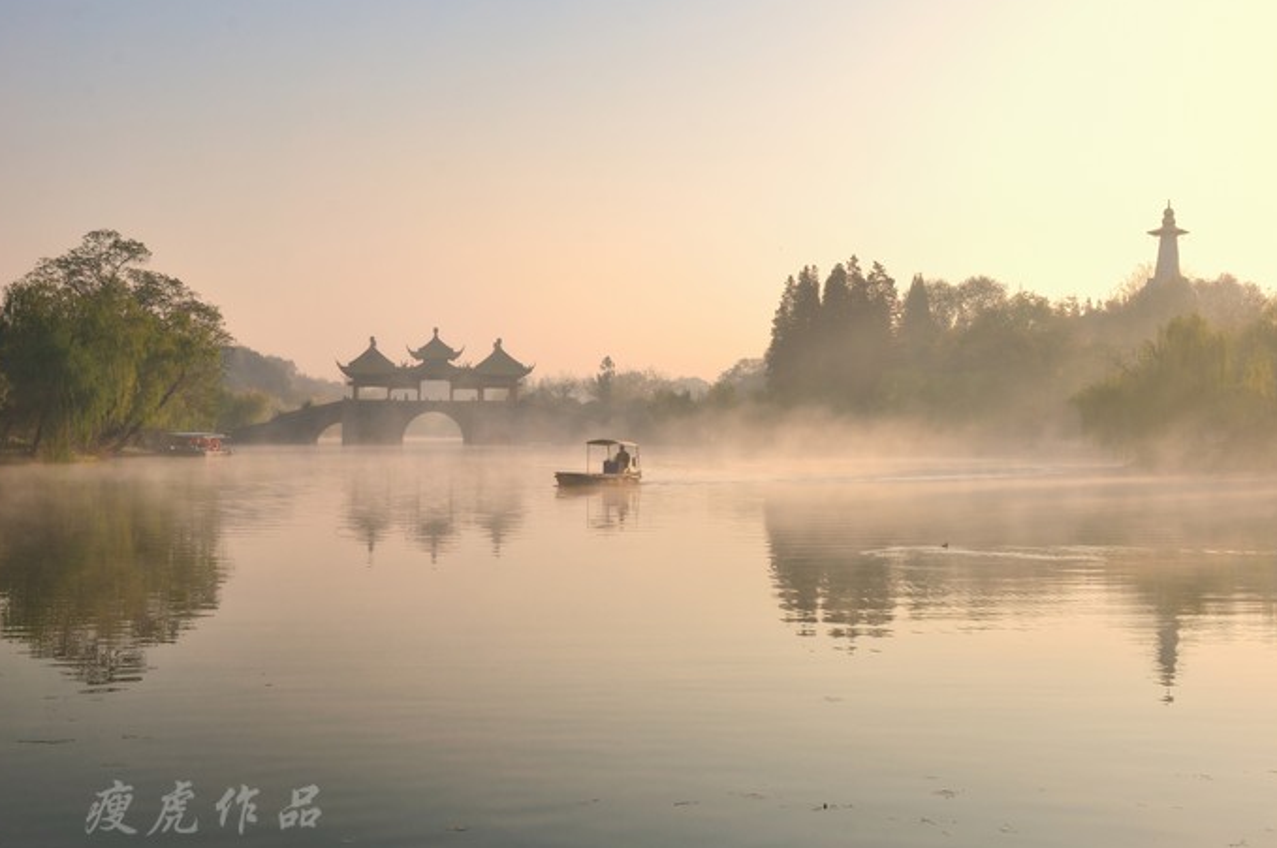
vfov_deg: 25.4
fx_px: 1878
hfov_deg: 37.5
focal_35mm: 53
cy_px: 396
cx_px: 732
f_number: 14
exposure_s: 1/80
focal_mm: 30
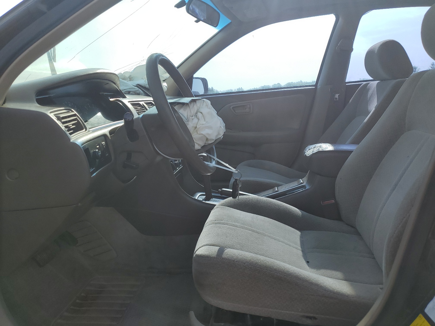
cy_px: 163
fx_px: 327
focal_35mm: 26
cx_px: 218
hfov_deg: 67.3
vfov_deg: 53.1
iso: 50
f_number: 1.5
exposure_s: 1/2000
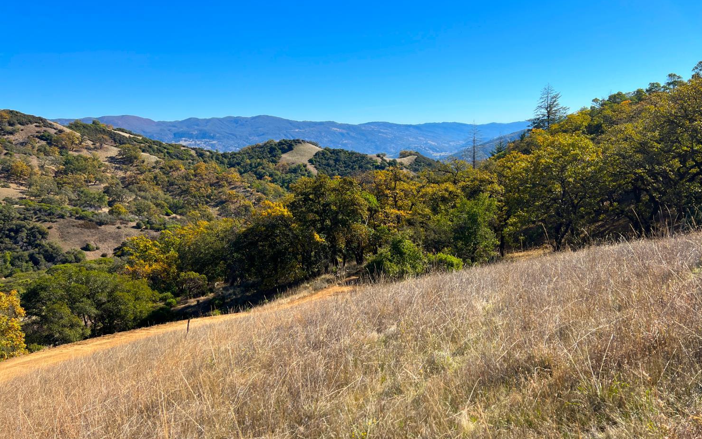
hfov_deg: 66.5
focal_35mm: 28
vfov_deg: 44.5
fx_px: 536
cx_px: 356
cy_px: 228
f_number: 1.5
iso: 50
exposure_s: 1/3571
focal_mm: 5.7
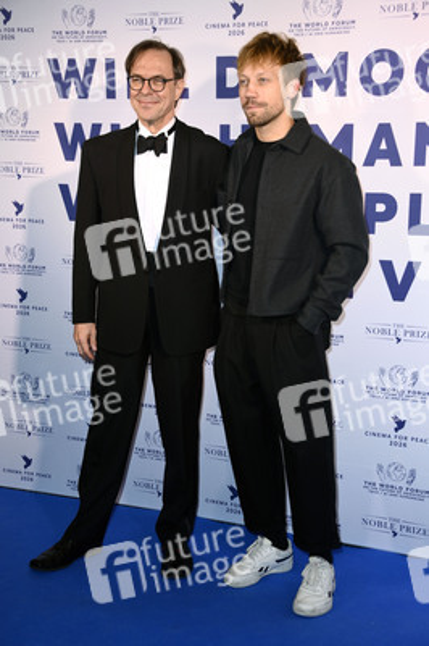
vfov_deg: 34.5
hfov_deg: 23.3
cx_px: 214
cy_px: 323
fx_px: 1038
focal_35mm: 58
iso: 1000
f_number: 6.3
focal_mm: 58
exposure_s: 1/250
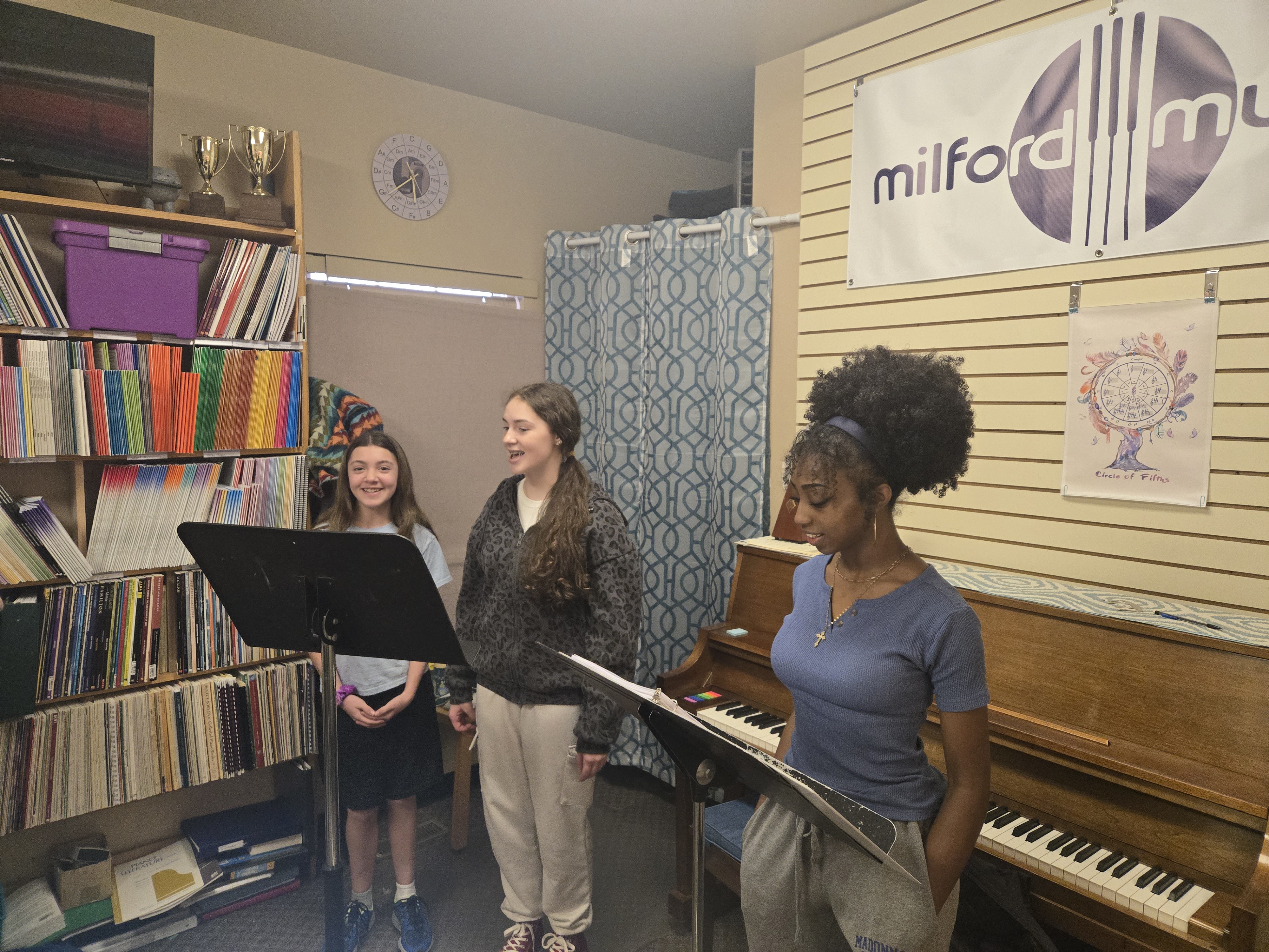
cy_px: 476
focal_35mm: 23
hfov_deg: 73.9
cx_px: 634
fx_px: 843
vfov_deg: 58.9
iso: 640
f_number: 1.8
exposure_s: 1/120
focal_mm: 5.4
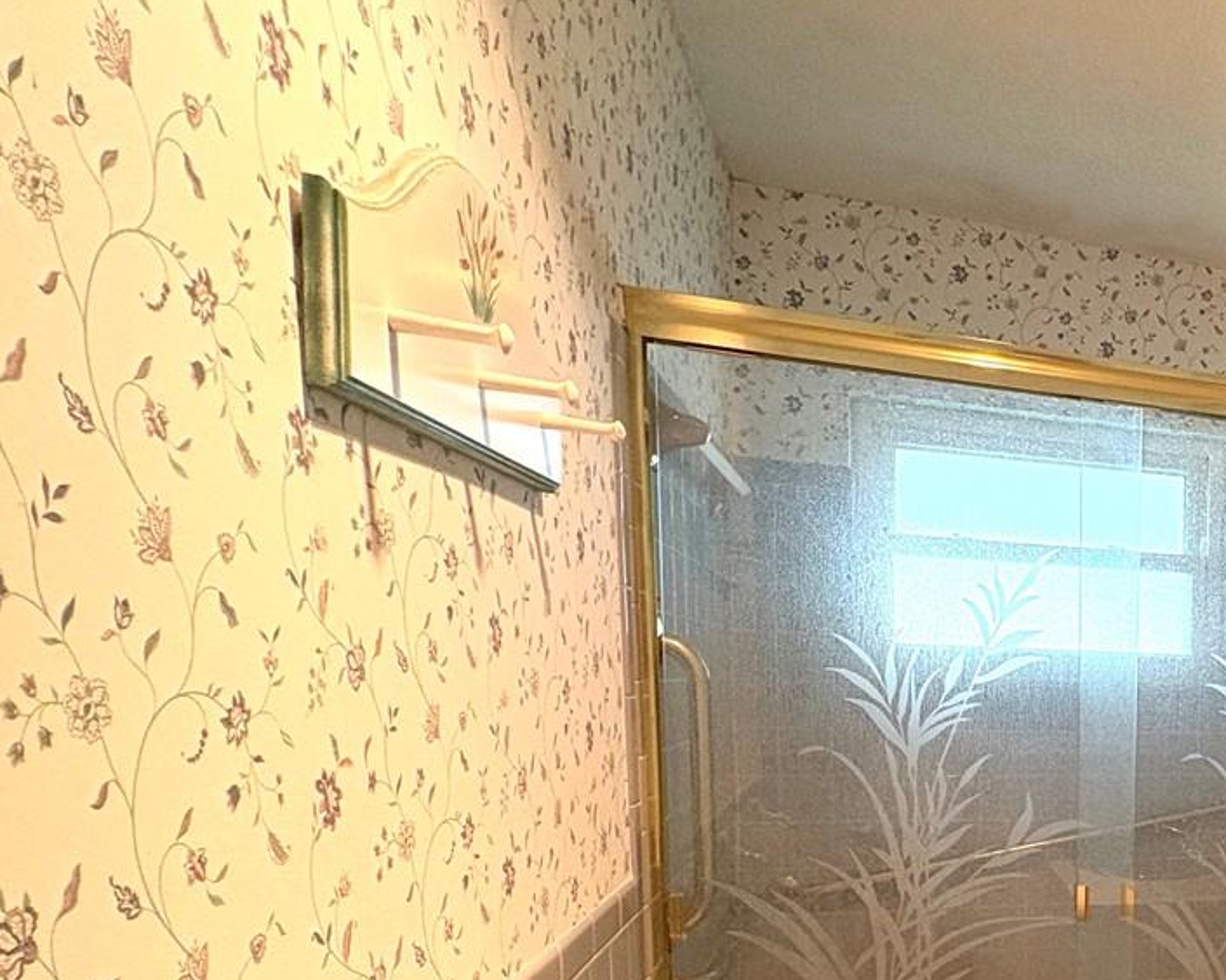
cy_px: 810
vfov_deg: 44.4
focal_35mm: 31
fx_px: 1125
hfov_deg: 43.9
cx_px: 1349
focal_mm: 2.22
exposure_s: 1/120
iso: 250
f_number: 2.2
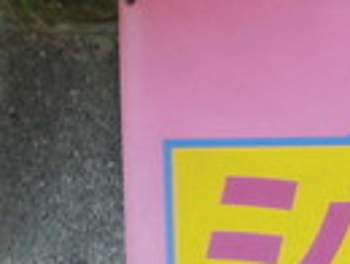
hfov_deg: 9.8
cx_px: 711
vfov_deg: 7.9
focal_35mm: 187
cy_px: 337
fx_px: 1894
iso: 64
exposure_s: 1/100
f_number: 3.1
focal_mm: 6.3
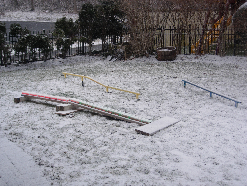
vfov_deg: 28.6
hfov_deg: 37.5
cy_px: 93
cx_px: 124
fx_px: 364
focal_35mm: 51
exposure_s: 1/132
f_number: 3.2
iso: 64
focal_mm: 10.6
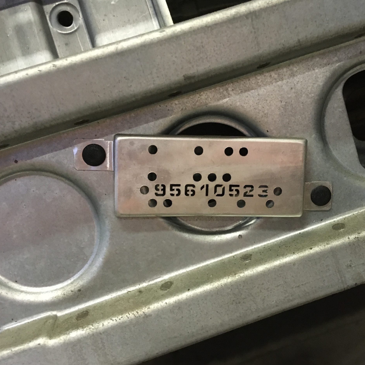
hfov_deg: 46.9
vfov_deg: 47.2
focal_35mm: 35
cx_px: 220
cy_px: 180
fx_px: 418
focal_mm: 4.15
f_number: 2.2
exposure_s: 1/17
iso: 250
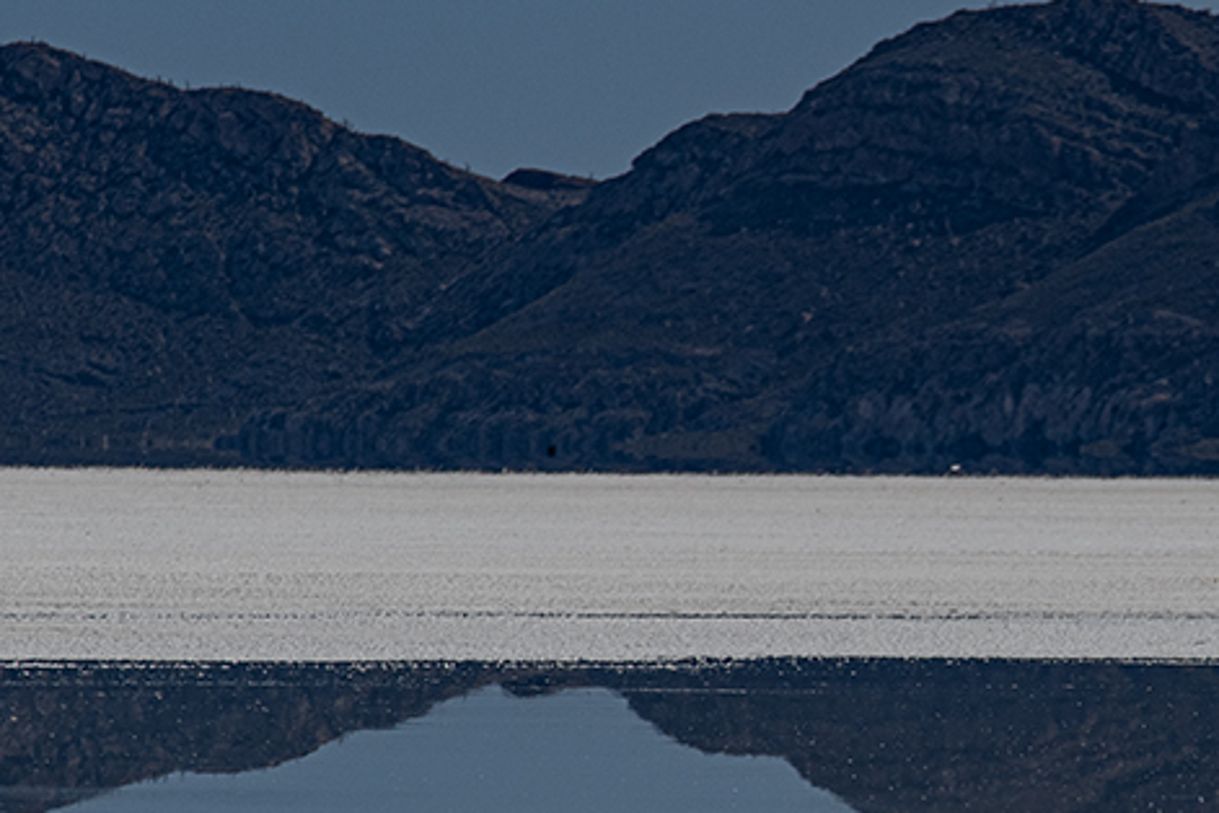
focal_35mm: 860
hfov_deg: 2.4
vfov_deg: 1.6
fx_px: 29118
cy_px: 551
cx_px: 1167
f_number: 9
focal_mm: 270
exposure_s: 1/320
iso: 100
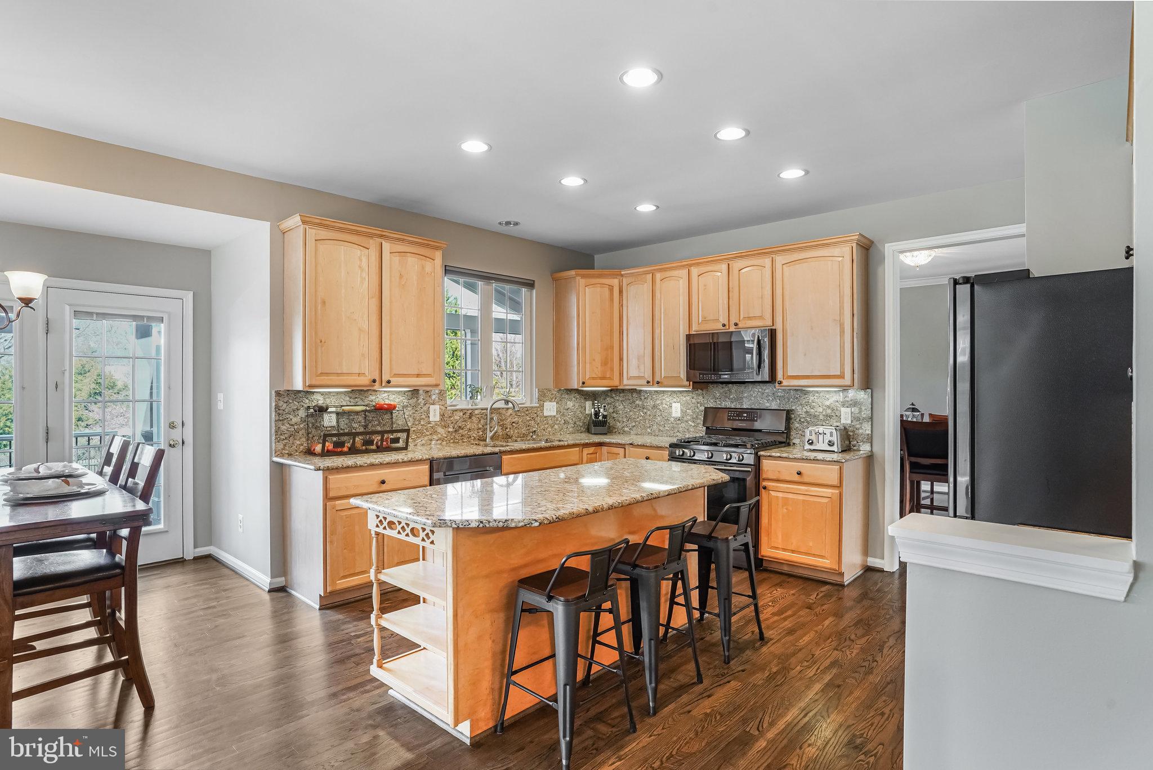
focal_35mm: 19
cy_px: 385
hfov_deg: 86.9
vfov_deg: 64.6
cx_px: 576
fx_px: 609
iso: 1250
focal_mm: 19
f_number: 8
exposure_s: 1/60
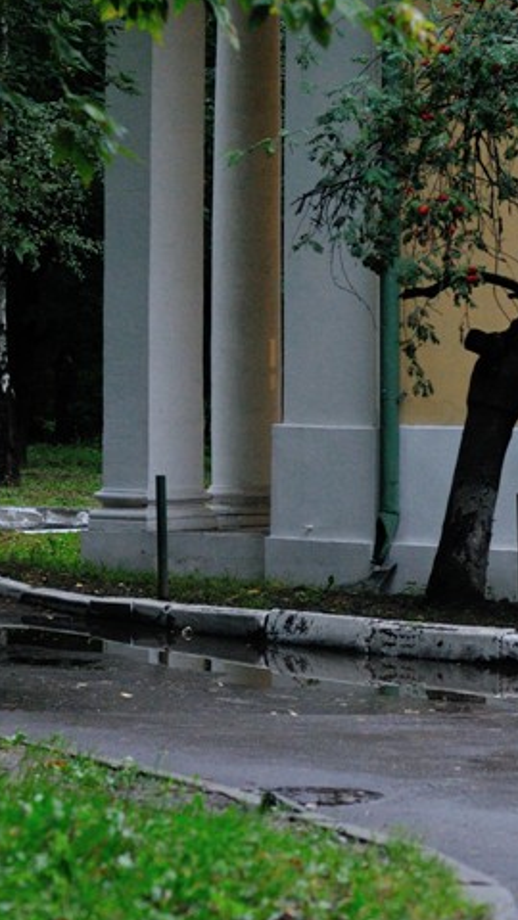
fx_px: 3589
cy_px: 376
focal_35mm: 147
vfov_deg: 14.6
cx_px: 373
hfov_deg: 8.2
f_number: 2.5
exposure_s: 1/80
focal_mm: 50
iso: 500
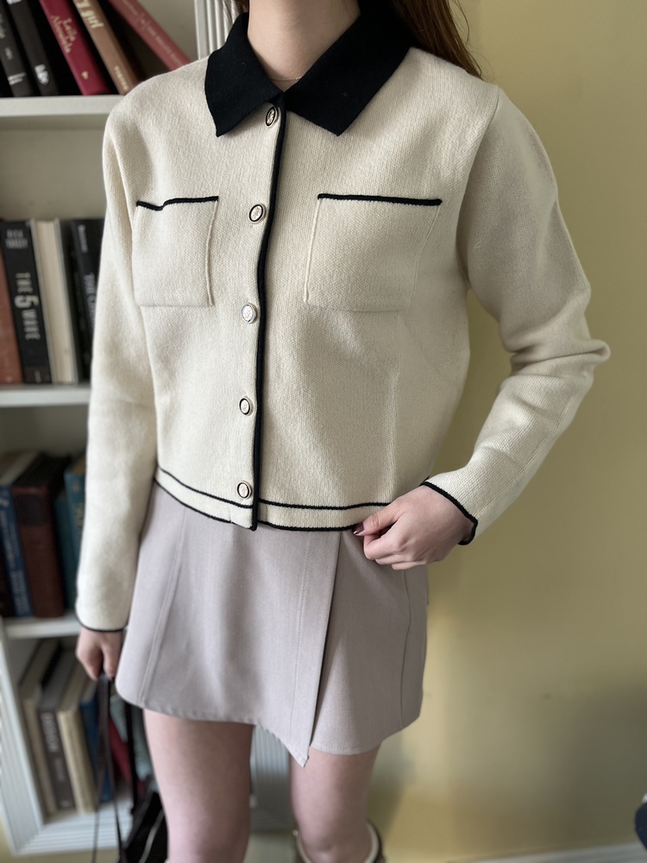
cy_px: 432
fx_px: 648
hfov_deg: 53.1
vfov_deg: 67.3
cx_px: 324
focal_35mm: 26
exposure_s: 1/60
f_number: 1.6
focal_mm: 5.1
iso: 160
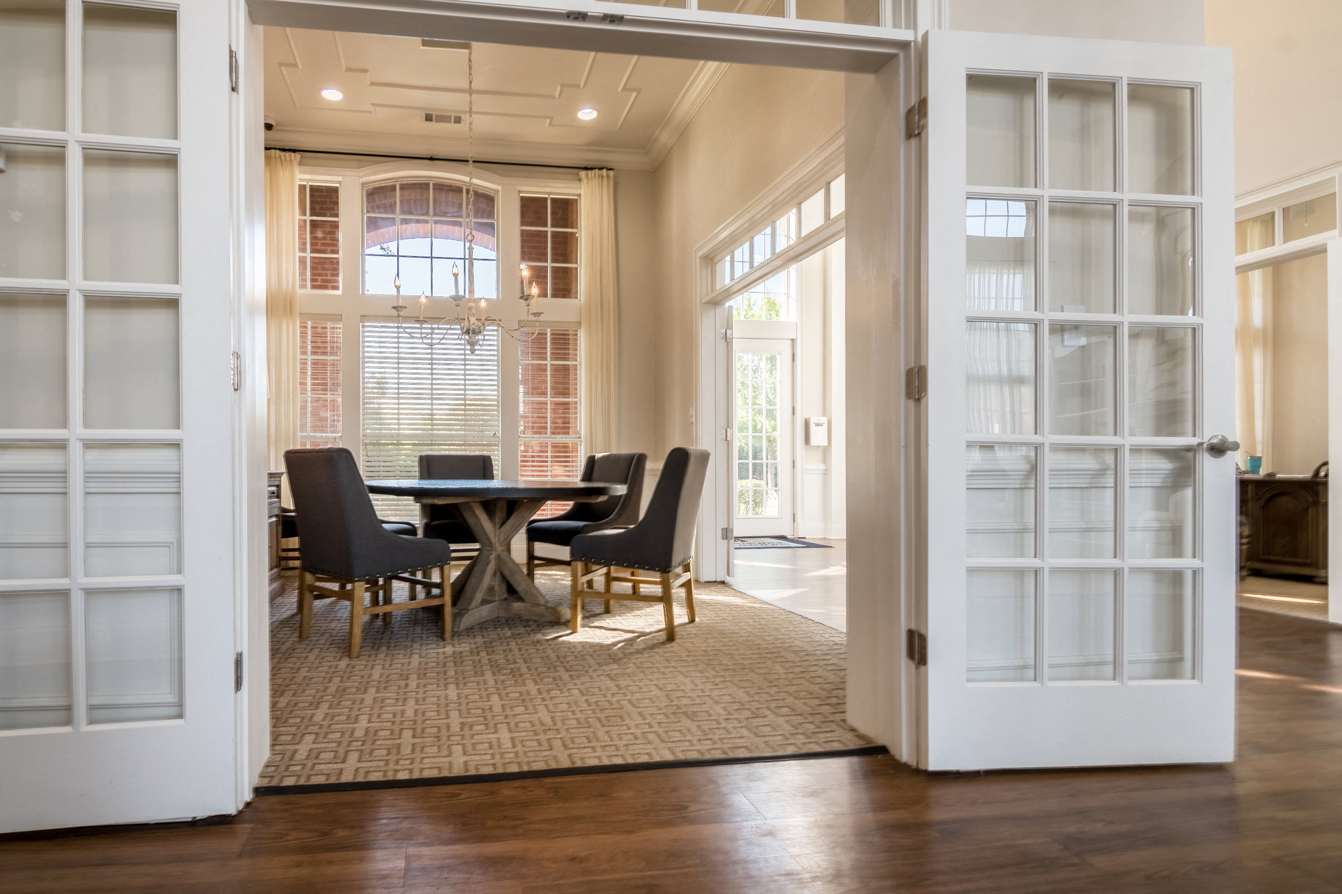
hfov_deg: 95.0
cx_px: 671
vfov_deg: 72.1
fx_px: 615
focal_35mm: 16
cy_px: 447
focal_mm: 11
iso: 200
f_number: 8
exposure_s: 1/200
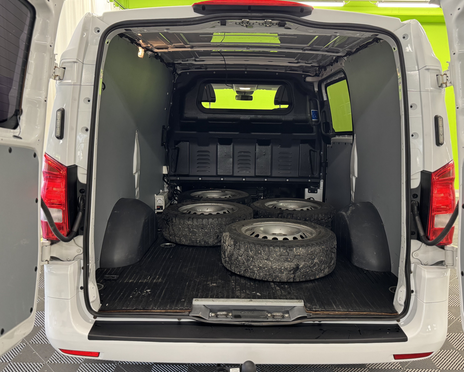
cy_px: 175
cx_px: 247
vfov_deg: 48.5
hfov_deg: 58.7
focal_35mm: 30
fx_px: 412
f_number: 1.78
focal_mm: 6.76
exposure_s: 1/50
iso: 320
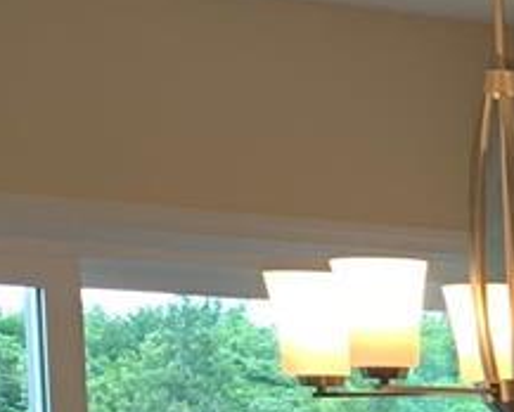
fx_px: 2847
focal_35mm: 187
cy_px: 876
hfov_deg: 8.1
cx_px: 1734
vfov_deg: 7.8
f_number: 1.8
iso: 80
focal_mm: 4.25
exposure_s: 1/120
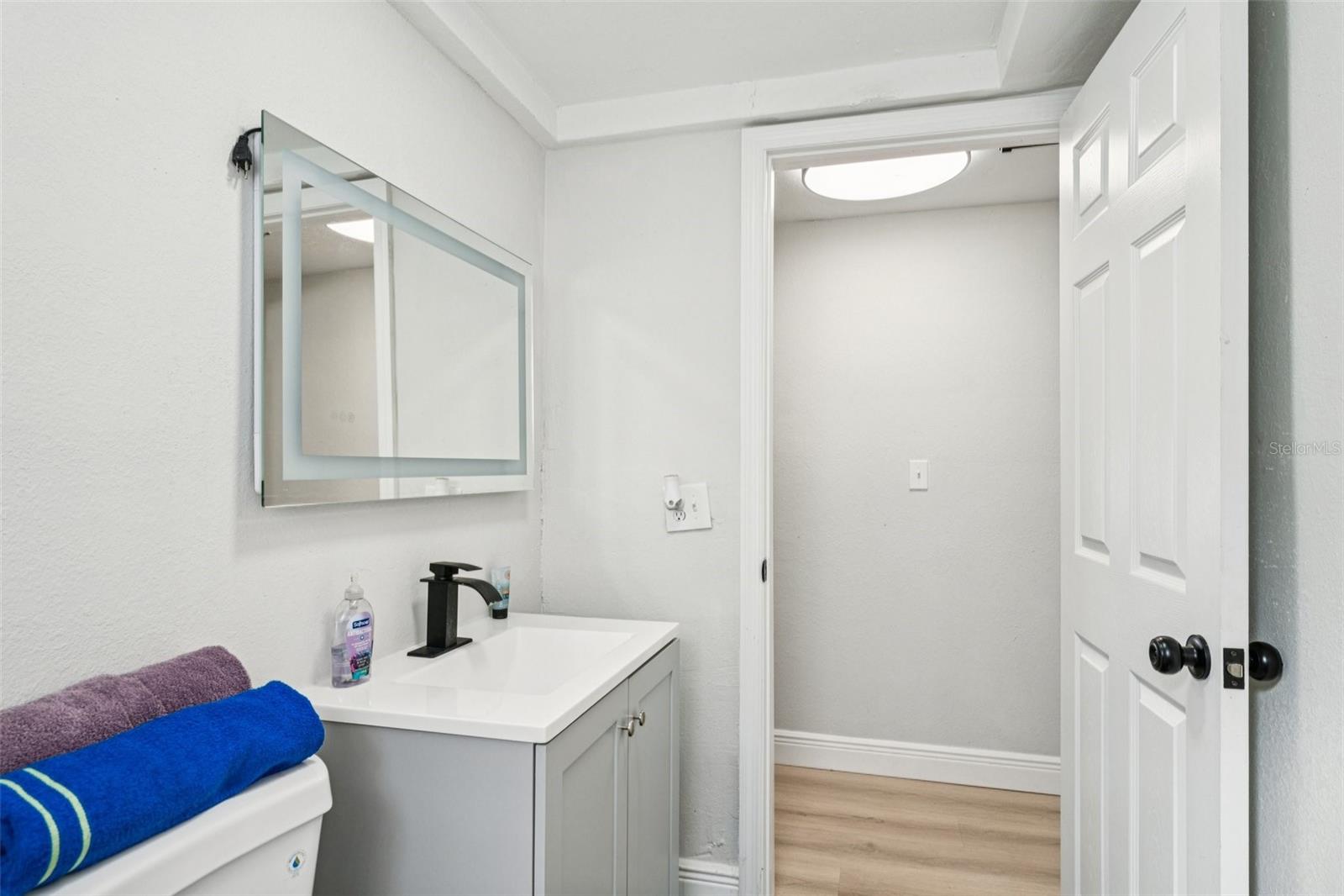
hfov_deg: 84.0
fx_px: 746
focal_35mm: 20
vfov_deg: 61.9
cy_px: 448
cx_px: 672
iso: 400
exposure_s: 1/80
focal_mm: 20
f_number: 8
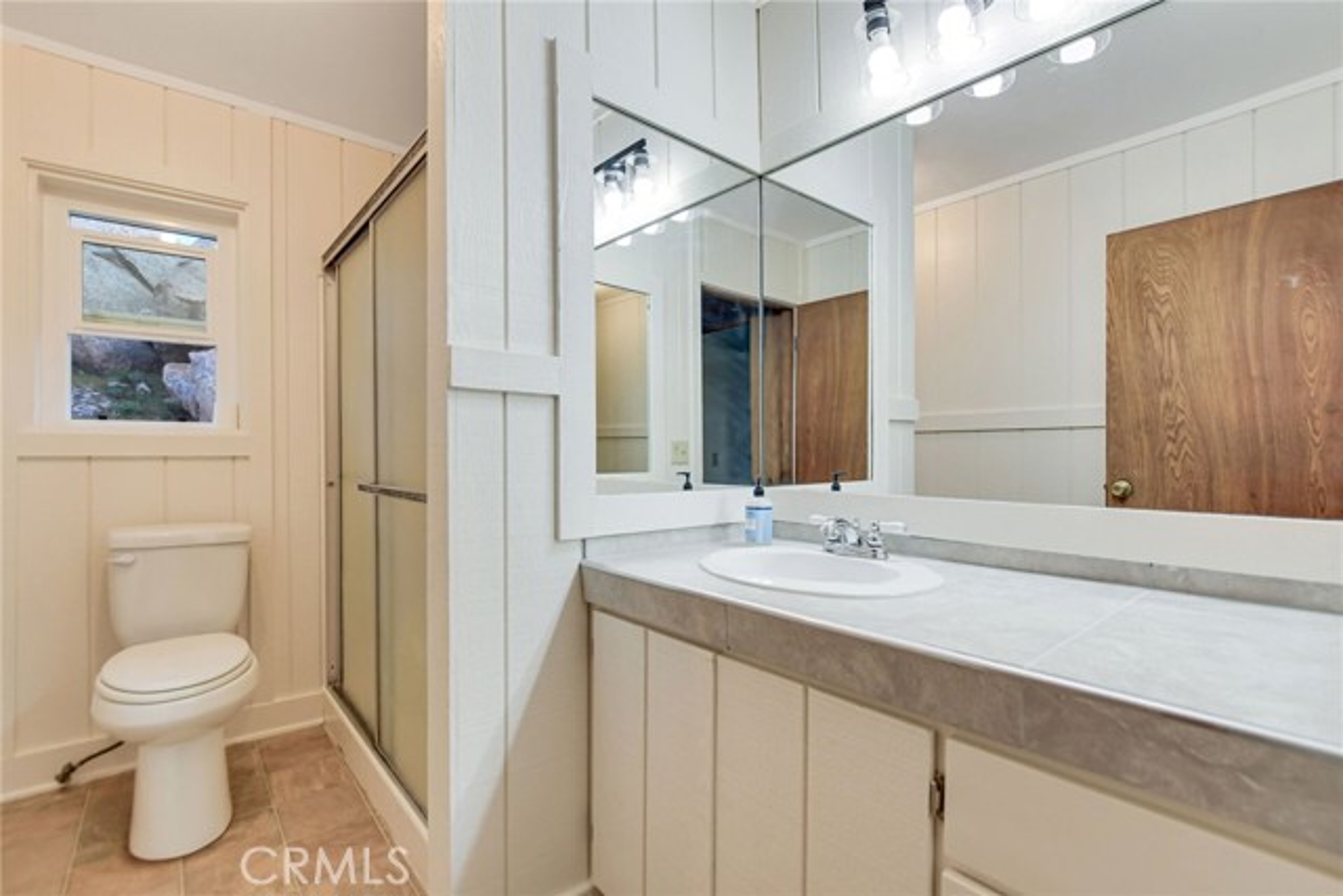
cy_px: 448
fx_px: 560
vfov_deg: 77.4
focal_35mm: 15
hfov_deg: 100.4
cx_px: 672
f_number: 6.3
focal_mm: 10
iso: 800
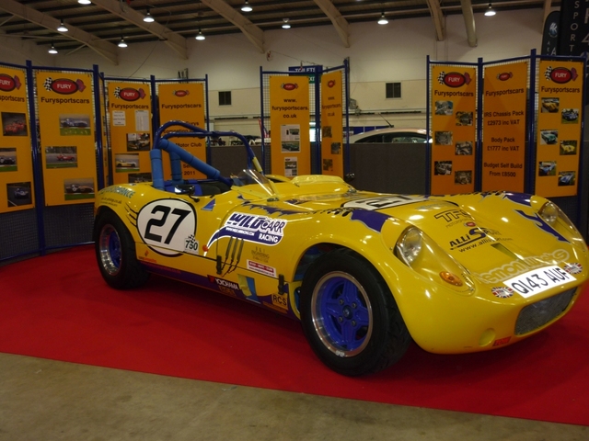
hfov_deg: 55.4
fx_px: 562
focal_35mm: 33
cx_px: 294
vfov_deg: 42.9
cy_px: 220
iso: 100
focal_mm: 5.5
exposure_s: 1/30
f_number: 2.8
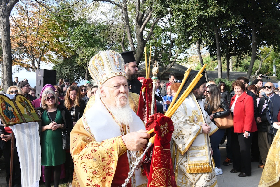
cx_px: 140
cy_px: 94
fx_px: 264
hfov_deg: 55.8
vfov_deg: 38.9
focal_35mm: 34
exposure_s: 1/160
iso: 1000
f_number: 16
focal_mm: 34
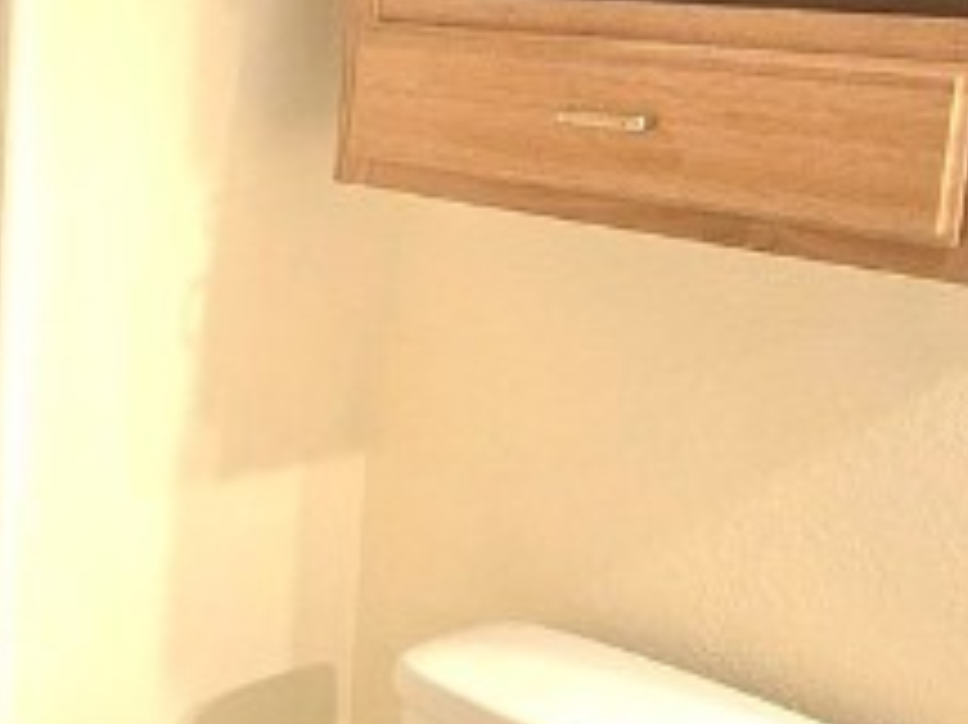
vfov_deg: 23.5
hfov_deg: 25.4
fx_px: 1733
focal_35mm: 62
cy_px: 211
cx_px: -392
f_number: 2.2
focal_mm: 2.2
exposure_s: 1/60.2
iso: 500
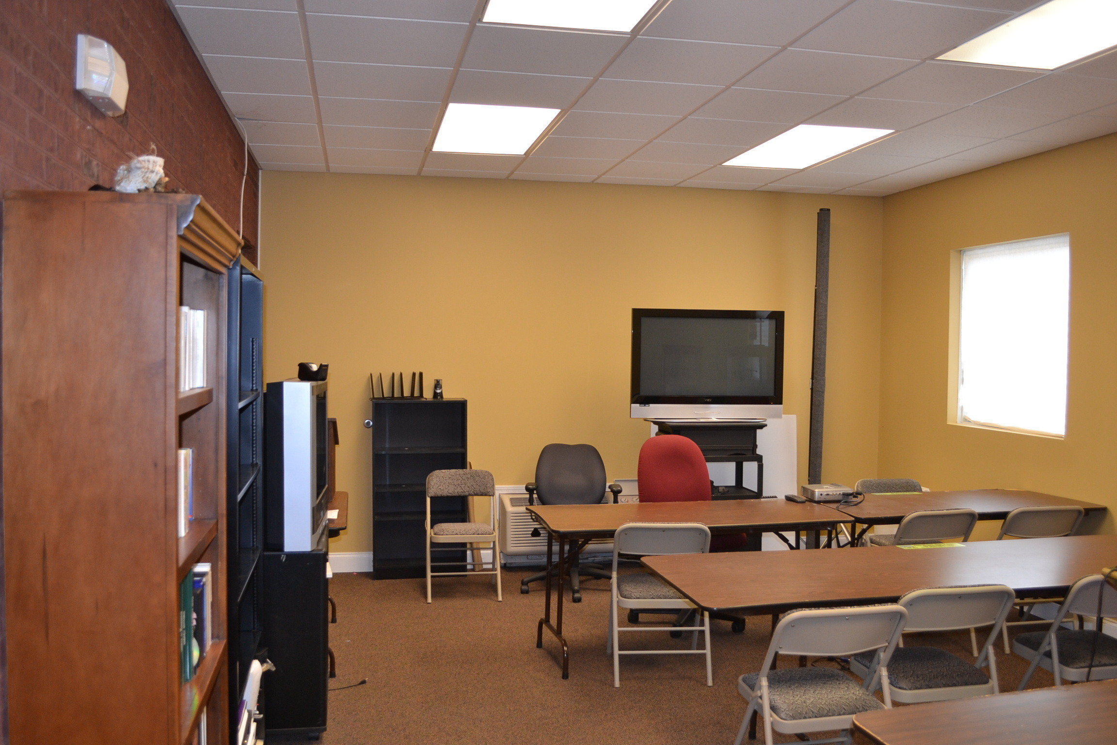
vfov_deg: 40.0
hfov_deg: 57.2
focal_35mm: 33
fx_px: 1024
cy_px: 372
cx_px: 558
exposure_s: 1/60
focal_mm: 22
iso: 560
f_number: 3.8
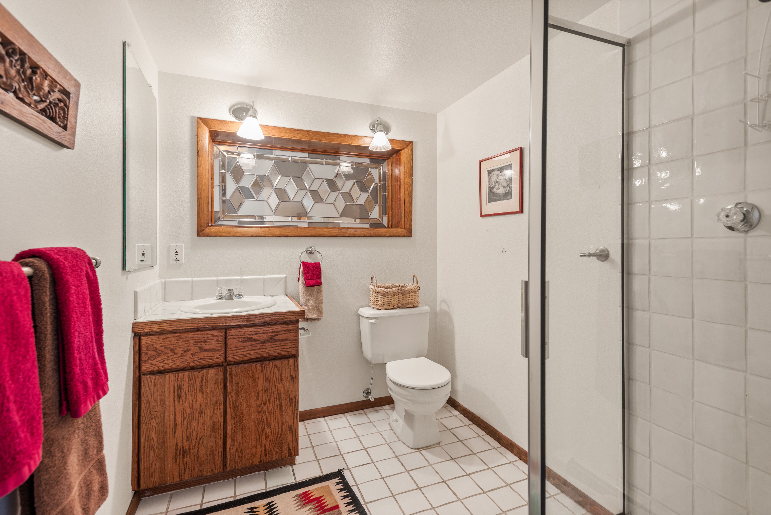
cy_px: 258
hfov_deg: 93.3
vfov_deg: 70.5
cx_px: 386
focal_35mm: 17
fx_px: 364
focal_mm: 17
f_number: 7.1
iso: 100
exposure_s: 2.5
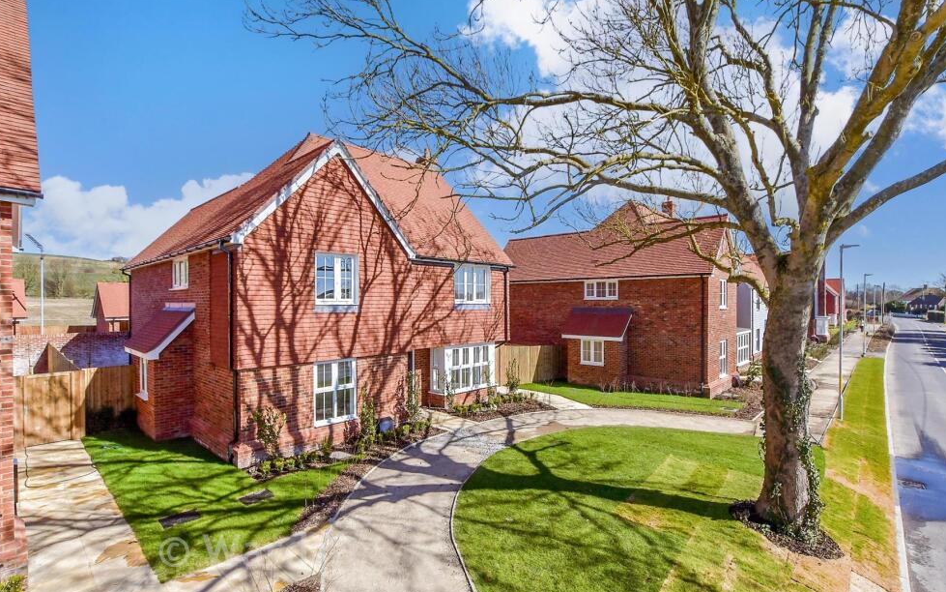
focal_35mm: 16
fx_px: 413
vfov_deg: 71.1
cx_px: 480
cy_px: 325
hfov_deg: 97.8
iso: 400
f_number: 8
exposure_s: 1/1250
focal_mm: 10
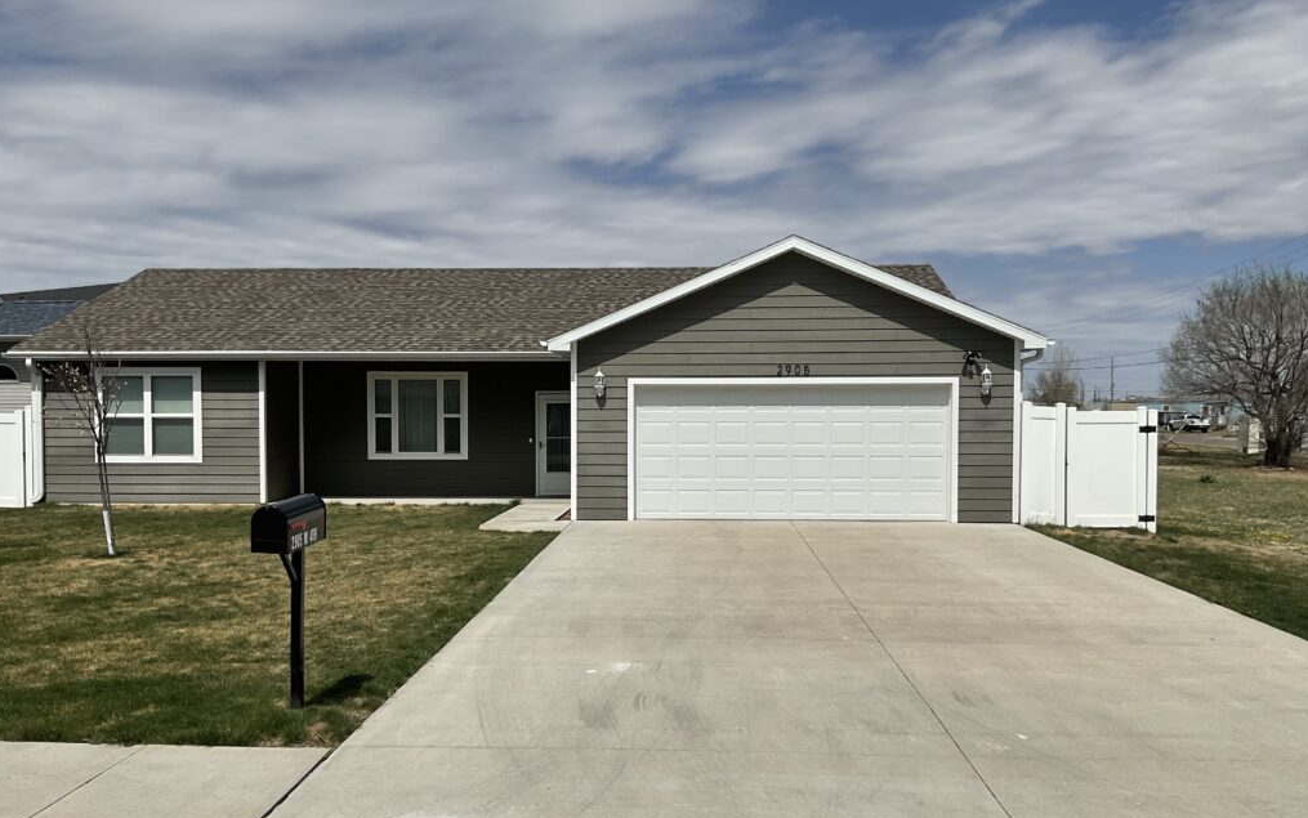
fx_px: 1105
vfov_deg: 40.6
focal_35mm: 31
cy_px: 452
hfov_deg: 61.2
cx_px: 653
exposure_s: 1/5263
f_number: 1.8
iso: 16
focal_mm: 3
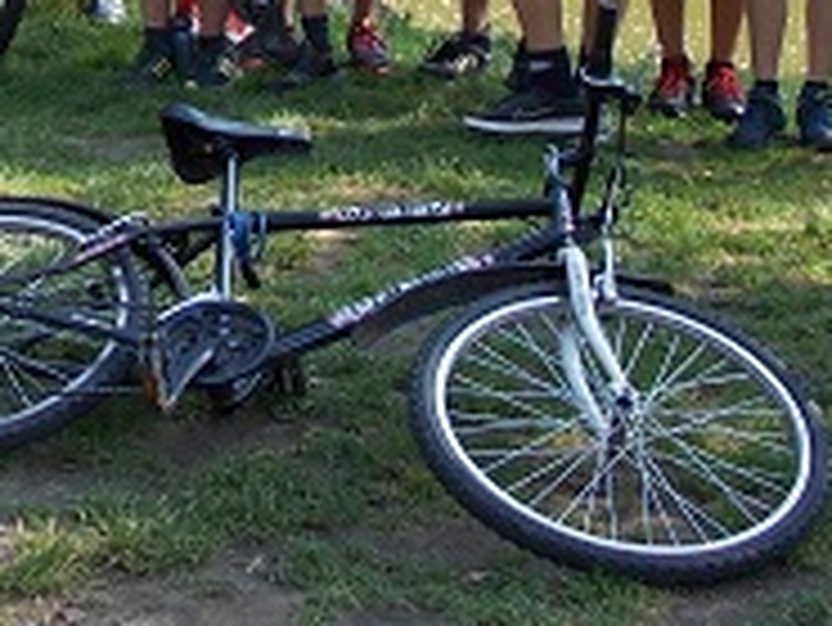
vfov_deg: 11.7
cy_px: -216
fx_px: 2958
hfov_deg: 15.7
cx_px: -4
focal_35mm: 123
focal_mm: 5.3
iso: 80
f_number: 3.1
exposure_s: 1/125
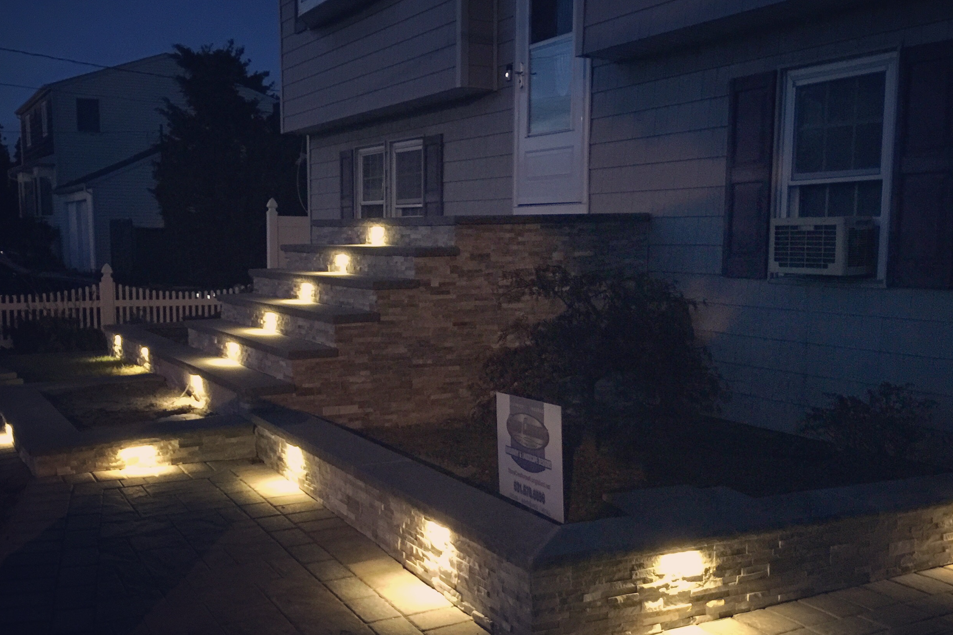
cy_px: 389
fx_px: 1059
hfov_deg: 48.4
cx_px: 443
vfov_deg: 33.3
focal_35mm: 40
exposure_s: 1/4
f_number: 2.2
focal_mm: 4.15
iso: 160
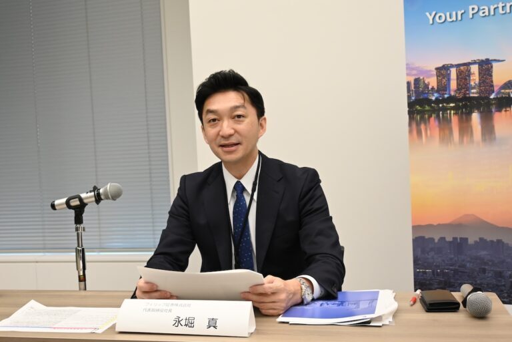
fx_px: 533
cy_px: 171
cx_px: 256
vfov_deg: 35.5
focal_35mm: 38
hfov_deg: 51.3
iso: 1100
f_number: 4.2
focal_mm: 25
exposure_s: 1/125
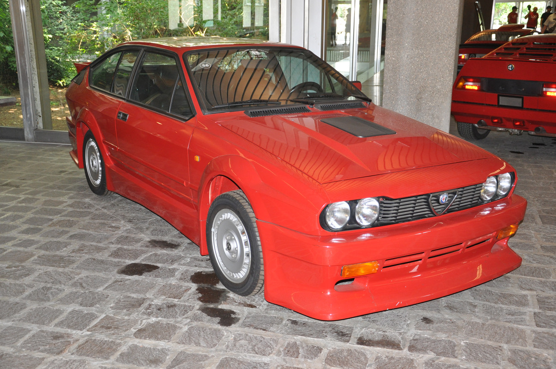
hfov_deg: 46.4
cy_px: 184
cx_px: 278
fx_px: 648
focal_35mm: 42
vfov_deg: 31.8
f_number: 4
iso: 800
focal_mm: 28
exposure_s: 1/60
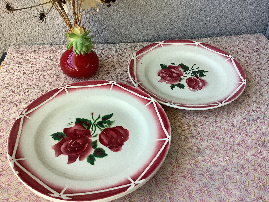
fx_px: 241
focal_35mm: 31
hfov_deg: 58.4
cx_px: 134
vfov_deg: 45.4
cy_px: 101
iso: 64
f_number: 2.4
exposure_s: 1/120
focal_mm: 3.3
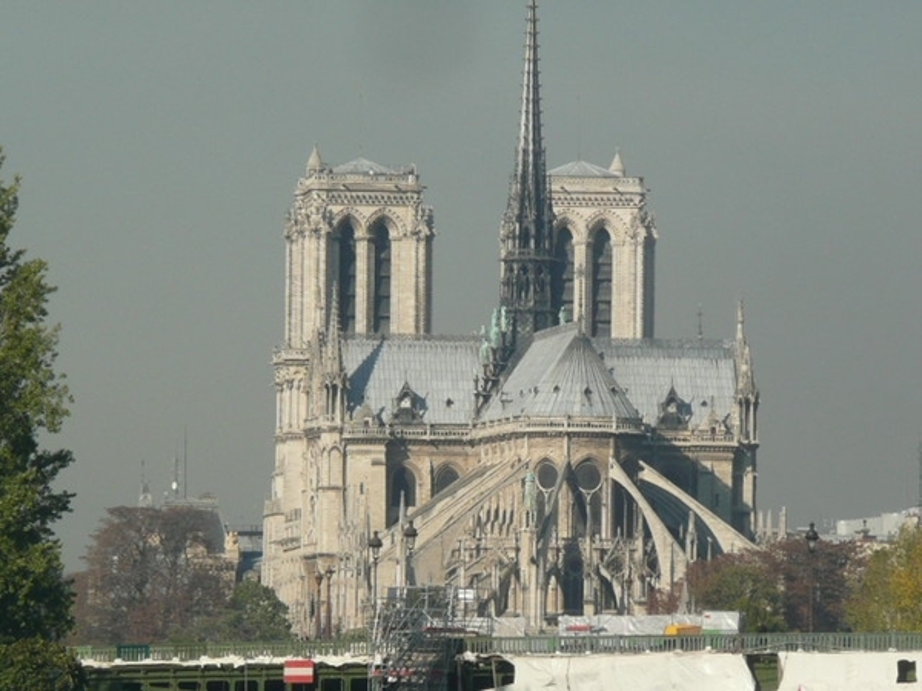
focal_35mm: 381
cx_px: 461
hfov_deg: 5.2
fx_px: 10148
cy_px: 346
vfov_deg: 3.9
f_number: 4.9
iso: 100
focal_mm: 42
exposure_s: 1/640
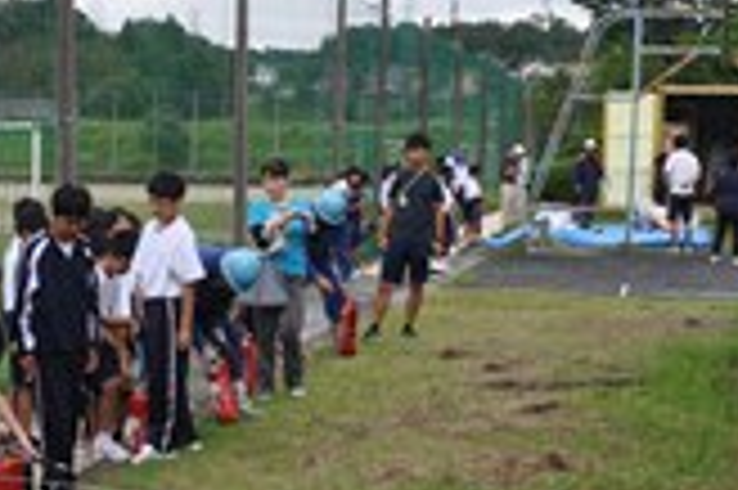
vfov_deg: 16.5
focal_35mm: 82
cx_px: 248
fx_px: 1679
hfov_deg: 24.7
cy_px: 378
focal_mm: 20
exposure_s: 1/200
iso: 200
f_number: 7.1
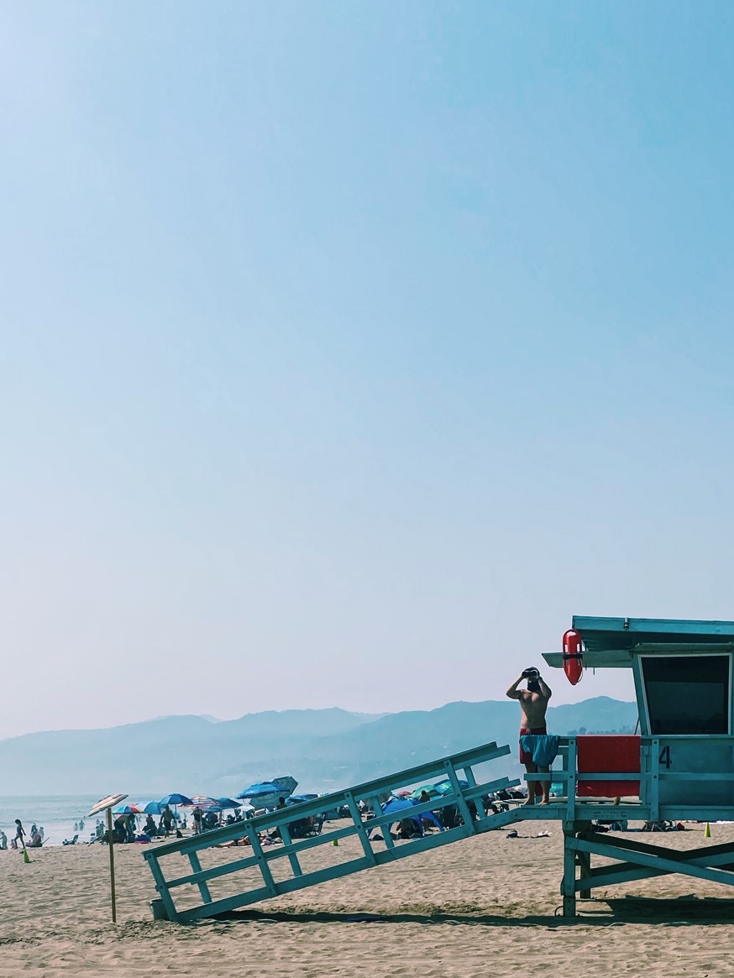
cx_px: 506
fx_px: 1272
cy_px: 820
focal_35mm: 45
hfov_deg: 31.9
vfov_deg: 39.9
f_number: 1.8
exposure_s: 1/7692
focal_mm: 4.25
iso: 32
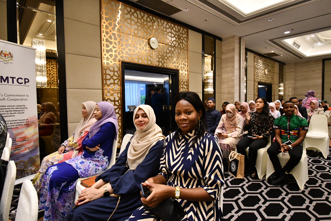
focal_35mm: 19
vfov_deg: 64.6
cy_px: 110
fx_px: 175
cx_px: 166
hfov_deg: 86.9
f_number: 5
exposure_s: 1/125
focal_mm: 13
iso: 3200
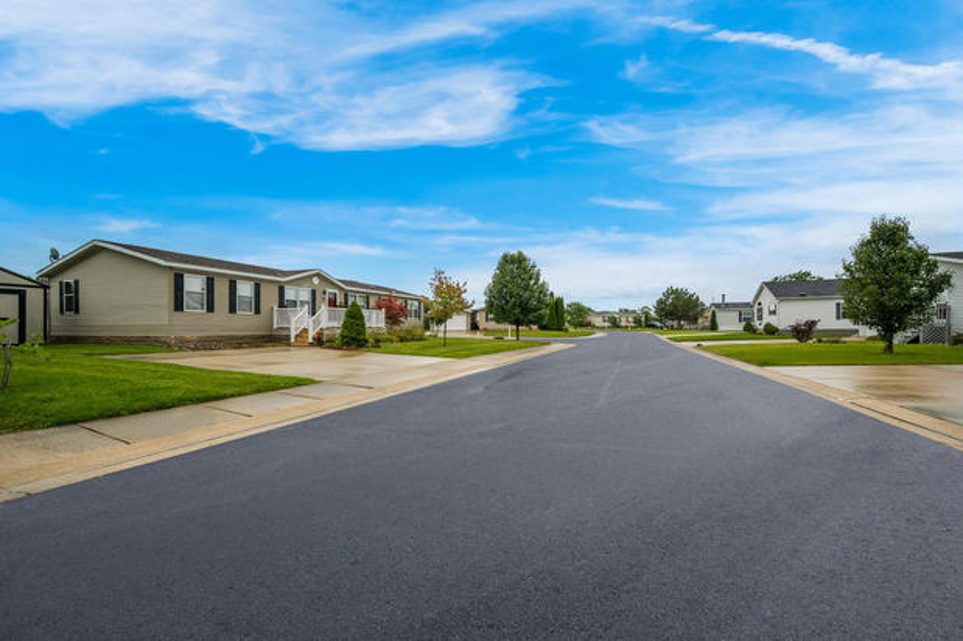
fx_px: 374
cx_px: 482
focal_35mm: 14
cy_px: 320
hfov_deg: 104.3
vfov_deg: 81.1
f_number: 8
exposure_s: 1/160
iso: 320
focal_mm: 14
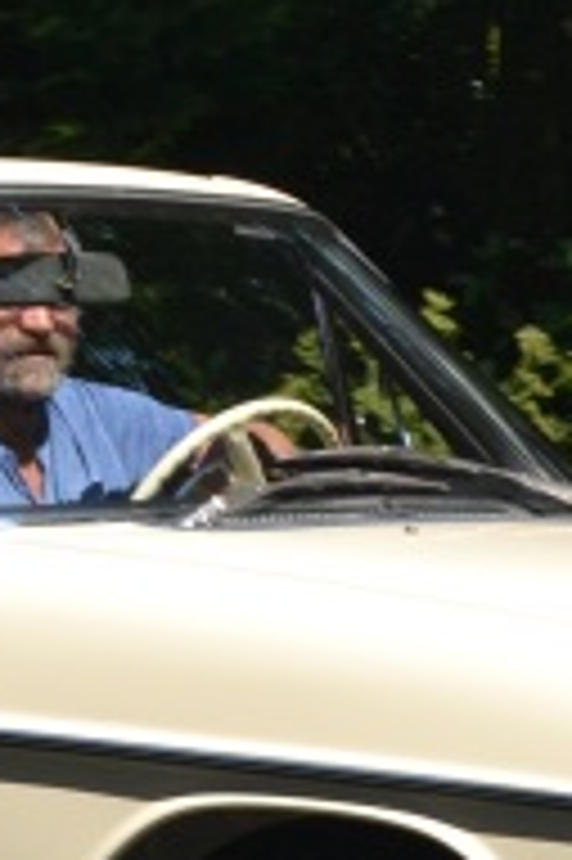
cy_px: 340
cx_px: 95
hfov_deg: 4.0
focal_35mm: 346
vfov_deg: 6.0
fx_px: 8261
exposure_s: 1/200
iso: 100
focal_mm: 44
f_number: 8
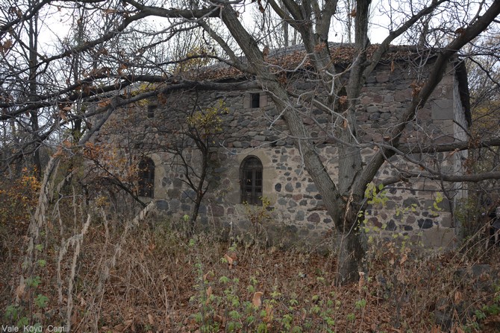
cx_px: 250
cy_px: 166
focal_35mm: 52
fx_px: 729
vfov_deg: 25.8
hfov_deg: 37.8
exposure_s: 1/160
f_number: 5.6
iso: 100
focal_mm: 35
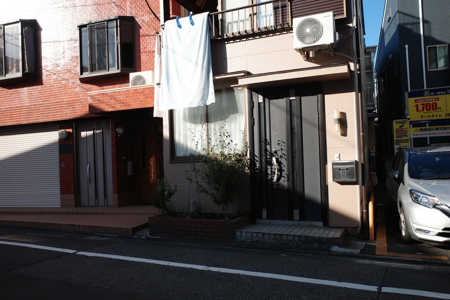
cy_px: 150
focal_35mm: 28
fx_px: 350
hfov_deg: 65.5
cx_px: 225
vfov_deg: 46.4
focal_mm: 18.3
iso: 200
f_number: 5
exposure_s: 1/400
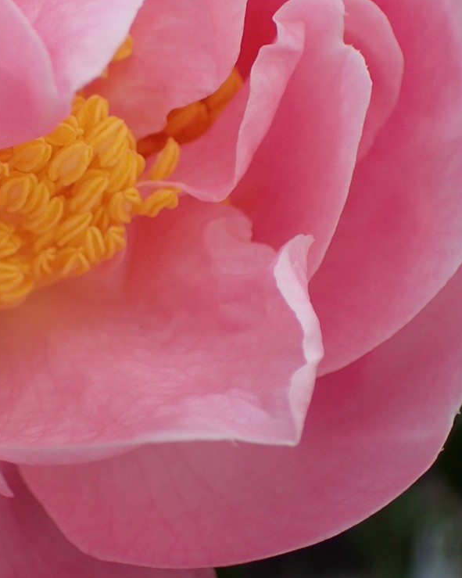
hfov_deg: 20.7
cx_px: 93
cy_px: 201
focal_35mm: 73
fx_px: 1248
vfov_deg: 25.9
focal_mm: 7.34
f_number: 2.8
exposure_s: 1/200
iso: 100
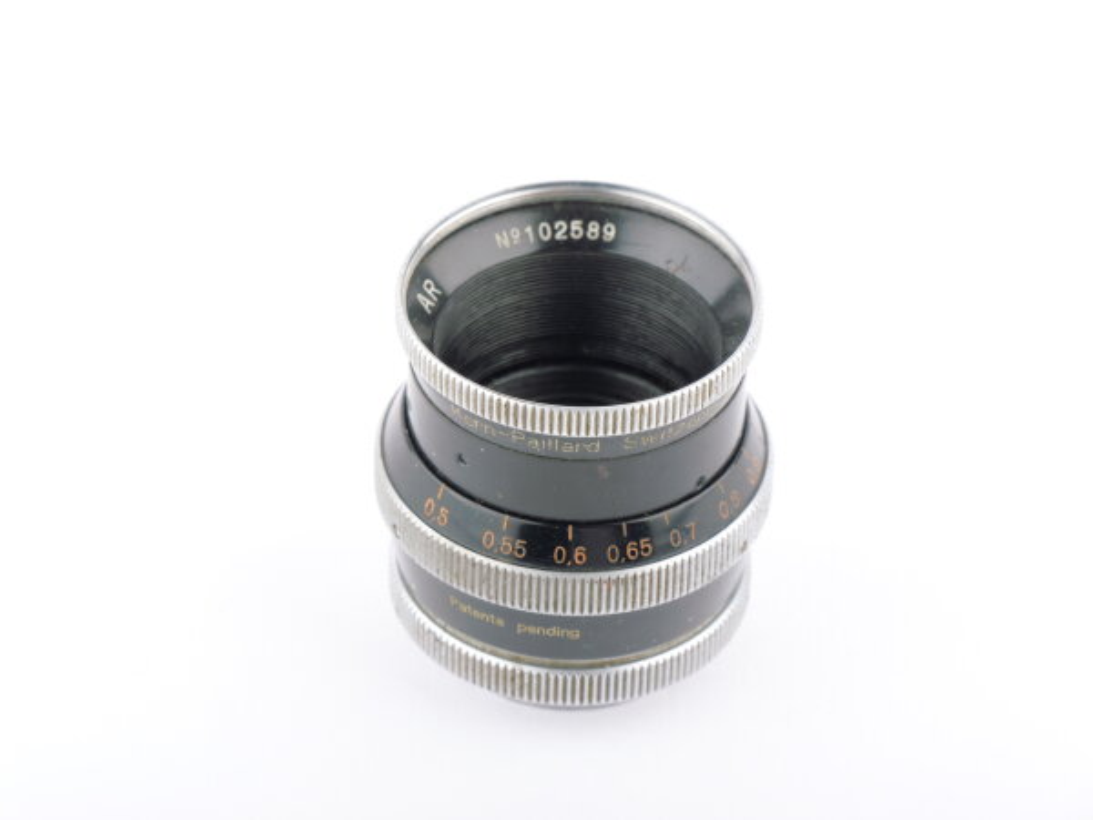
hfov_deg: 9.1
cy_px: 410
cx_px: 546
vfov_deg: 6.8
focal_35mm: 218
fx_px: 6883
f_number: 13
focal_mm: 109
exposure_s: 1/250
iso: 160
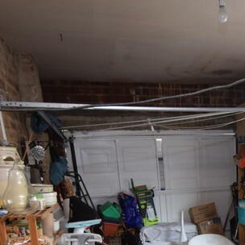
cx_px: 226
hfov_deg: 36.5
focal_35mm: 43
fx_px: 344
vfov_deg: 34.1
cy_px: 268
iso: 500
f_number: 4
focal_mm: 10
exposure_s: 1/60
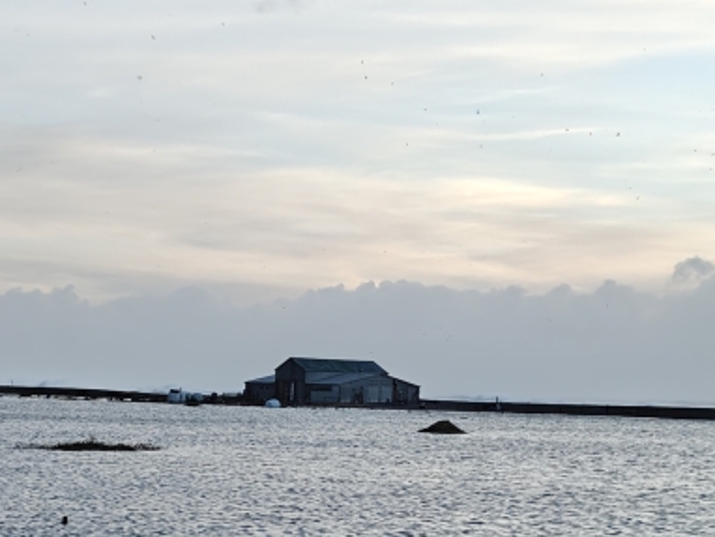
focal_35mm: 77
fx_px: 1591
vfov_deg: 18.7
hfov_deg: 25.3
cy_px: 530
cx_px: 337
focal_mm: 6.06
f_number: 1.6
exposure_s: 1/184
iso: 50
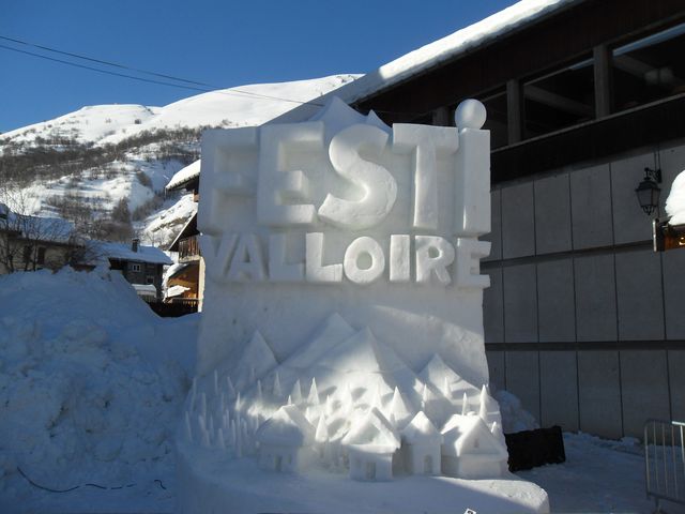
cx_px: 342
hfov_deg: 52.6
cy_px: 257
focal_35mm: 35
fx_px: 693
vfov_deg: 40.7
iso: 80
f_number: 8.2
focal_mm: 6.3
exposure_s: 1/250
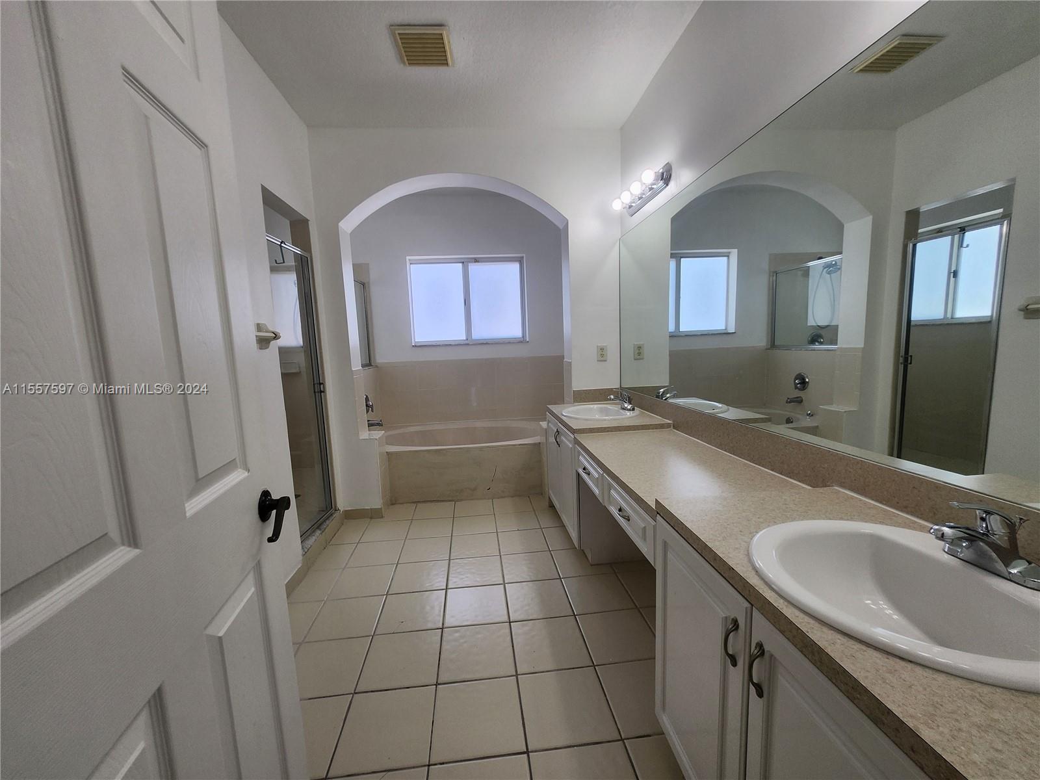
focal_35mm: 13
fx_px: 391
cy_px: 390
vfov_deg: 89.9
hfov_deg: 106.2
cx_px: 520
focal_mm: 1.74
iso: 32
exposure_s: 1/120
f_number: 2.2
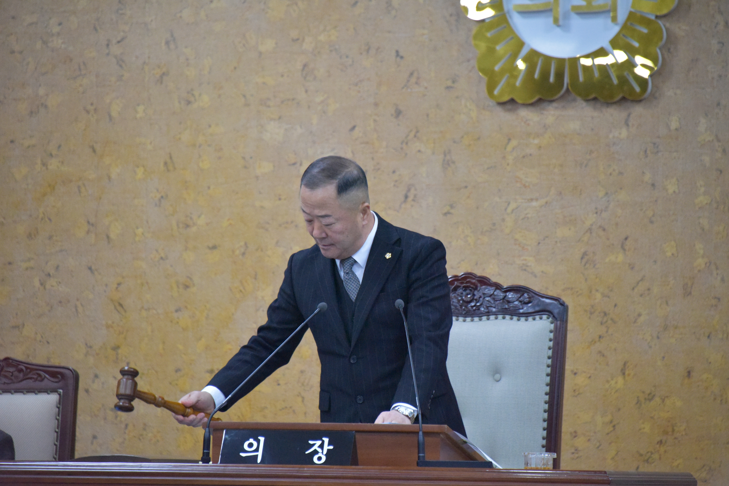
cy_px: 243
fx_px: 6077
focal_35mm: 300
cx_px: 364
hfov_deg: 6.9
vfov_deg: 4.6
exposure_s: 1/320
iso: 10000
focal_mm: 300
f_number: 5.6
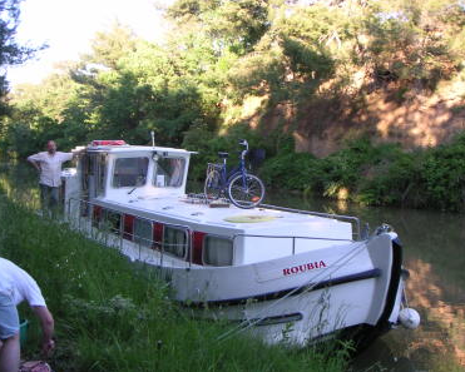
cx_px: 218
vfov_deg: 37.4
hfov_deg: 45.8
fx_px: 551
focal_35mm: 40
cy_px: 187
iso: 50
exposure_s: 1/90
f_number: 2.8
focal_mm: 6
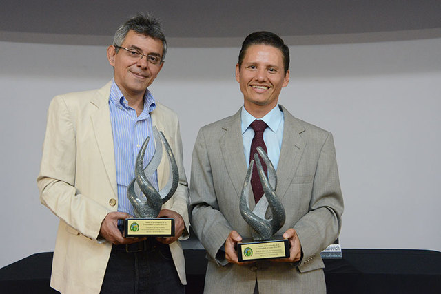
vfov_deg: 24.6
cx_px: 220
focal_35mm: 55
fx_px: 674
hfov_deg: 36.2
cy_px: 147
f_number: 5.6
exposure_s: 1/80
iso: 4000
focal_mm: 55
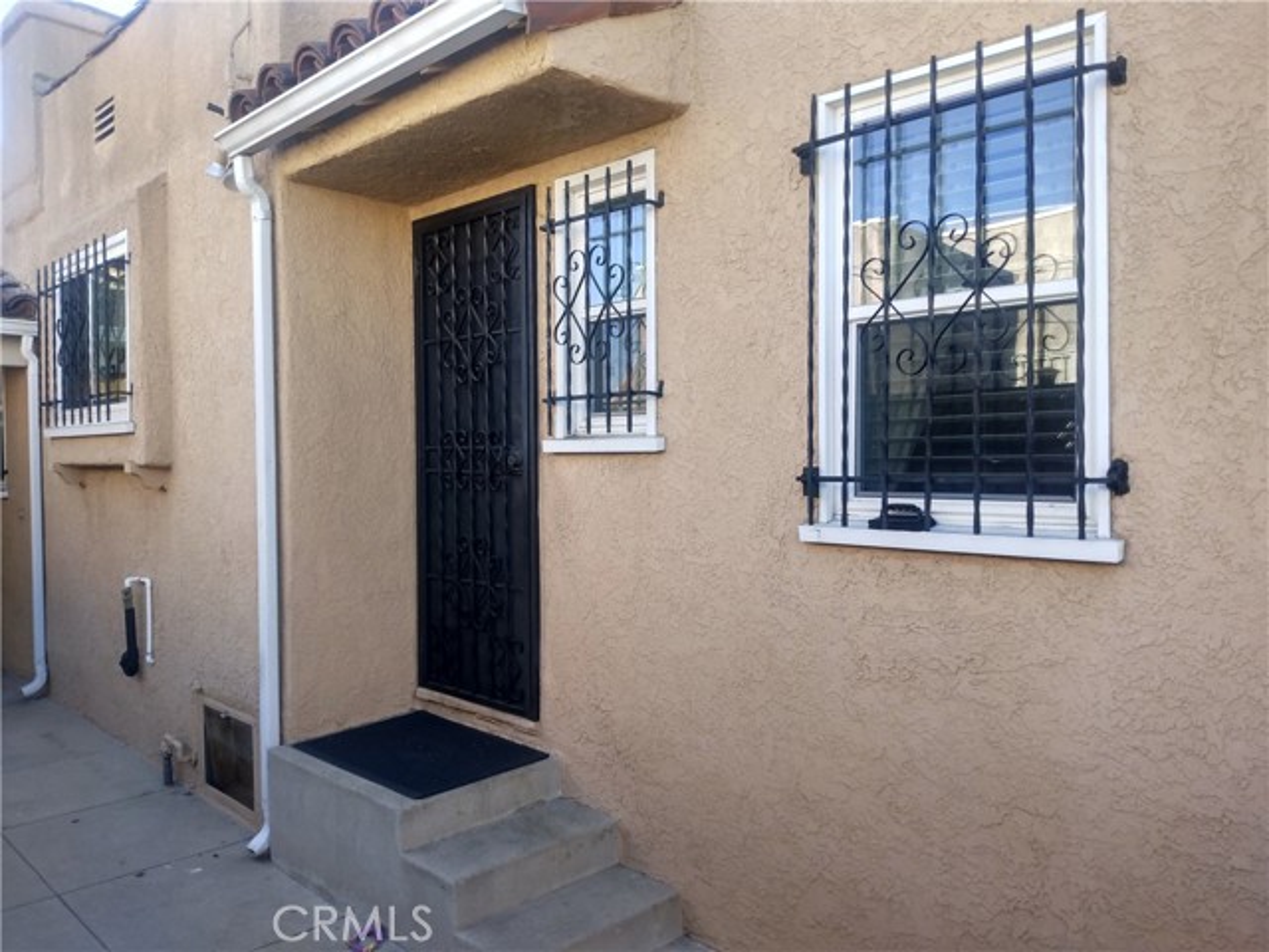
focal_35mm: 20
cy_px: 476
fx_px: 733
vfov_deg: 66.0
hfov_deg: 81.7
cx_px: 634
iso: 100
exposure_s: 1/195
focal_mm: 3.54
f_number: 2
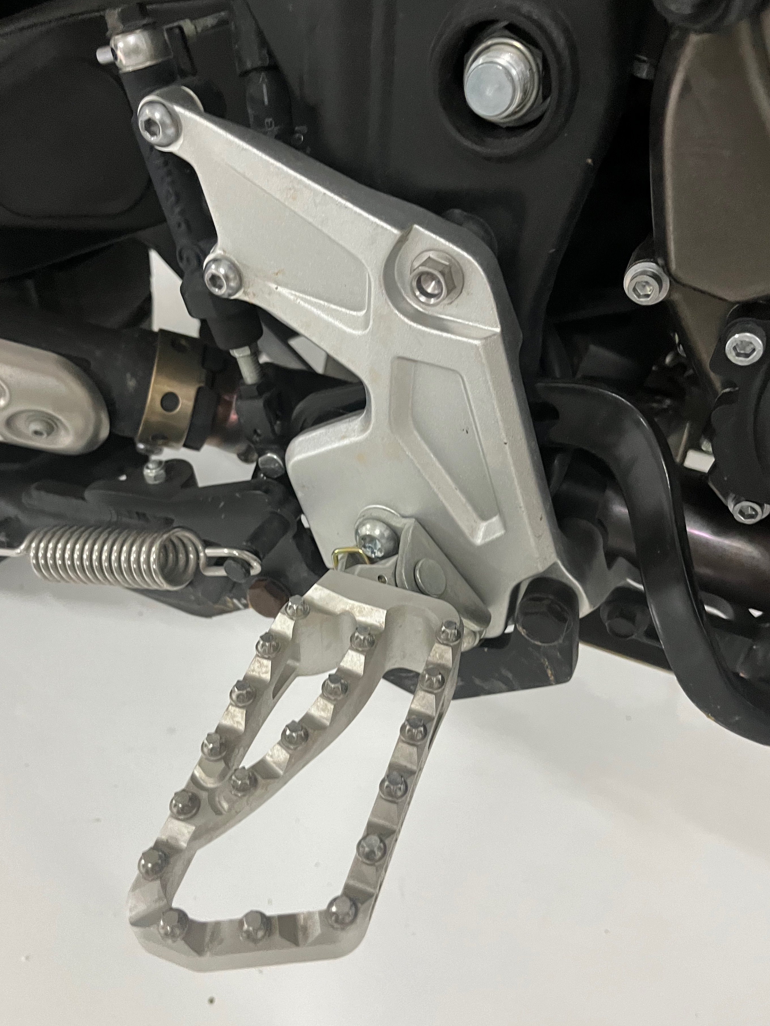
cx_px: 379
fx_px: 860
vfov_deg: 61.7
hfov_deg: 48.2
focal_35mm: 29
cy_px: 511
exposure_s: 1/60
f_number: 1.6
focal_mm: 5.1
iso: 500
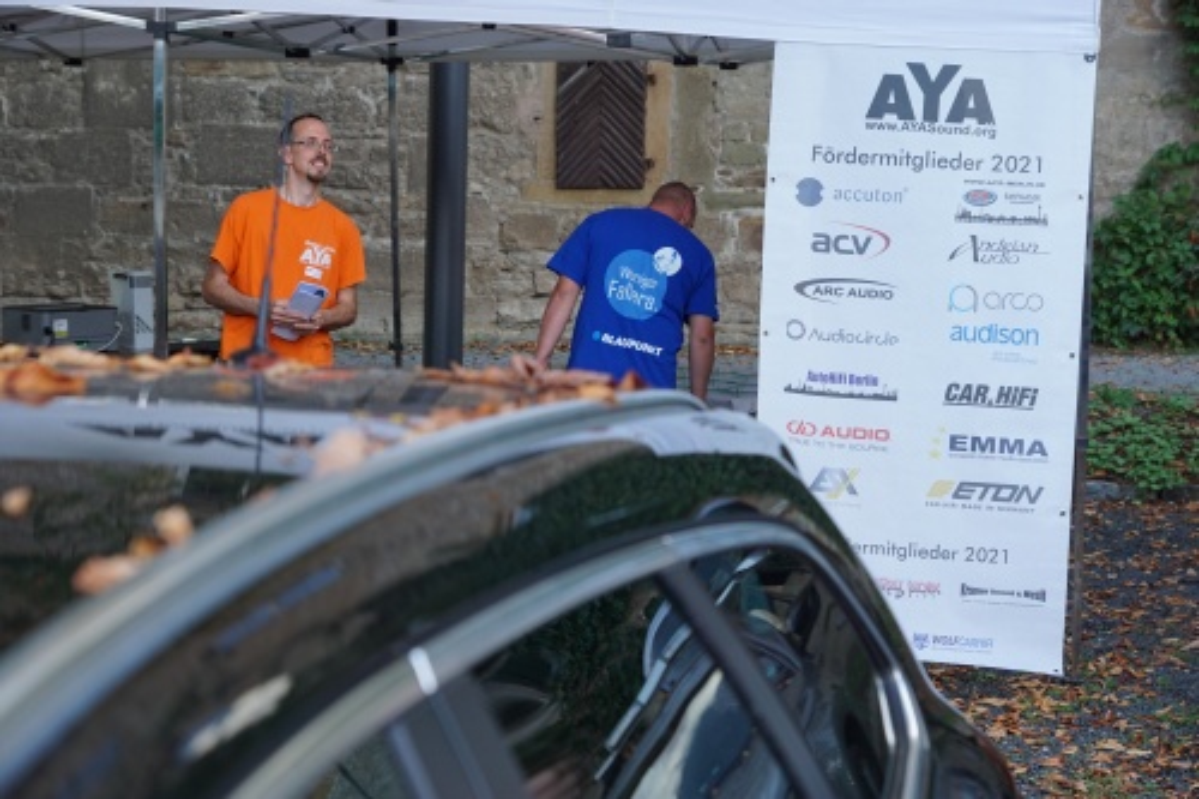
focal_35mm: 75
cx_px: 600
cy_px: 400
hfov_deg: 27.0
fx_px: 2497
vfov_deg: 18.2
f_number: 4
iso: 320
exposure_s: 1/160
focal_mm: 50
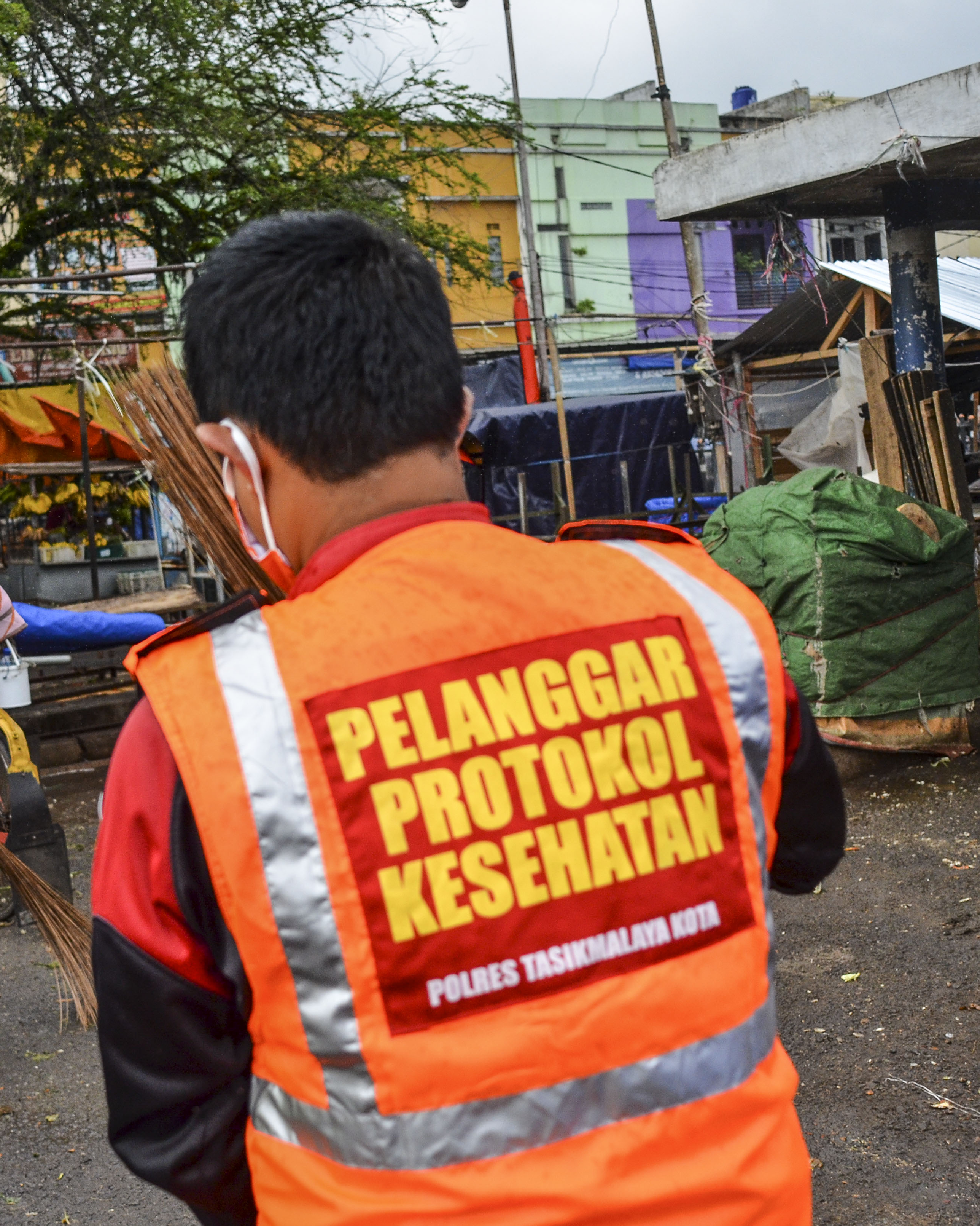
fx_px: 1559
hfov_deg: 34.5
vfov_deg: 42.9
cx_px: 315
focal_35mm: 43
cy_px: 606
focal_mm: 20
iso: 640
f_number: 3.5
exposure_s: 1/2000
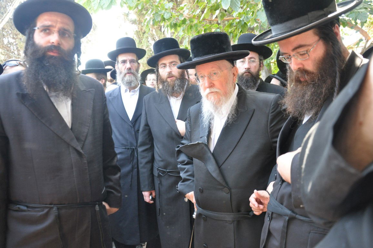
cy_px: 124
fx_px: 279
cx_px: 186
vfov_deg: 47.8
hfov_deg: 67.4
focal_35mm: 27
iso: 800
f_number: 3.5
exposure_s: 1/80
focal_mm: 18
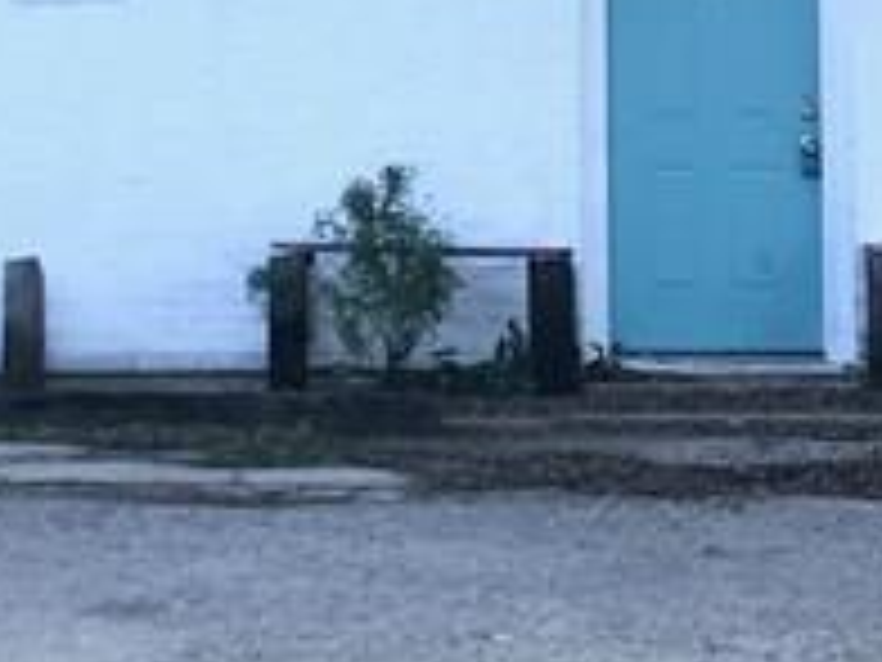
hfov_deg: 13.5
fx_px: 3720
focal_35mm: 146
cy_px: -194
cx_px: 405
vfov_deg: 10.0
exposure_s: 1/331
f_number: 1.8
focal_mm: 3.99
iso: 20
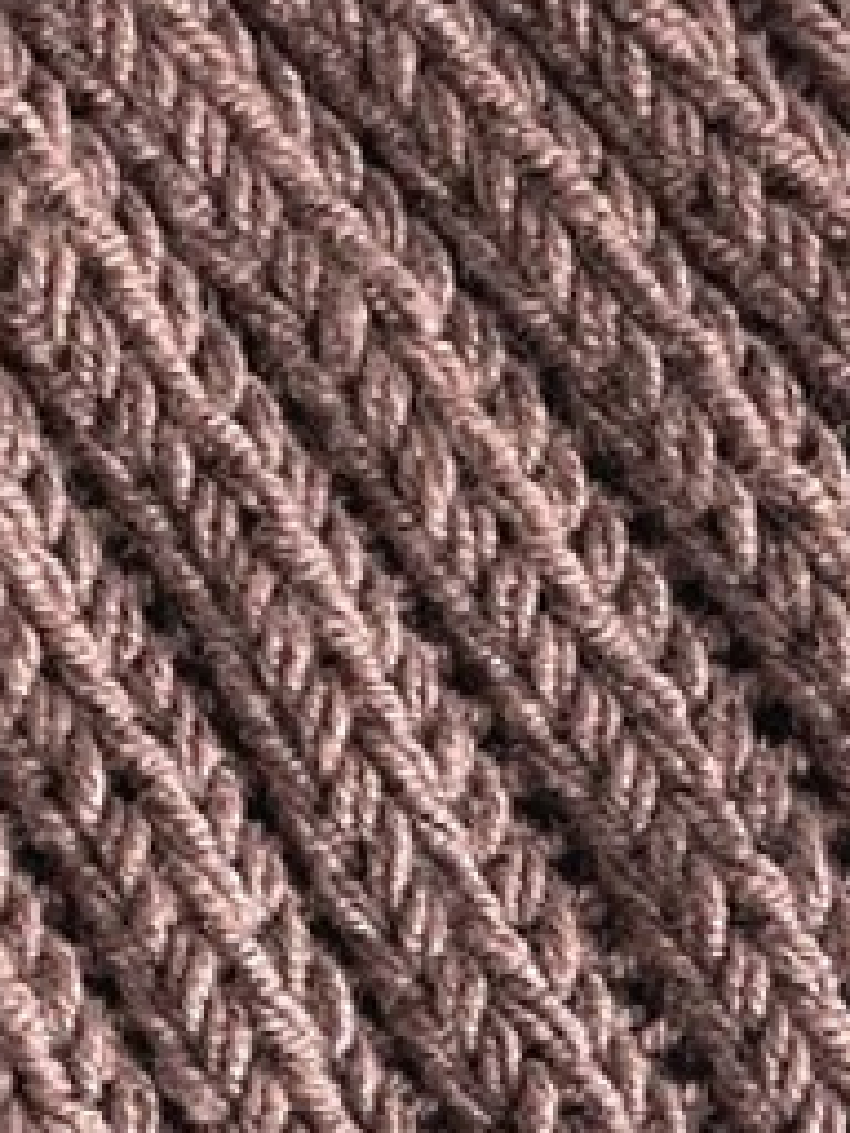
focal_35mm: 122
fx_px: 3994
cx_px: 593
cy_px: 1549
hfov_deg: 12.1
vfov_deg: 15.3
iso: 125
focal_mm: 4.2
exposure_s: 1/87
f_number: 1.6
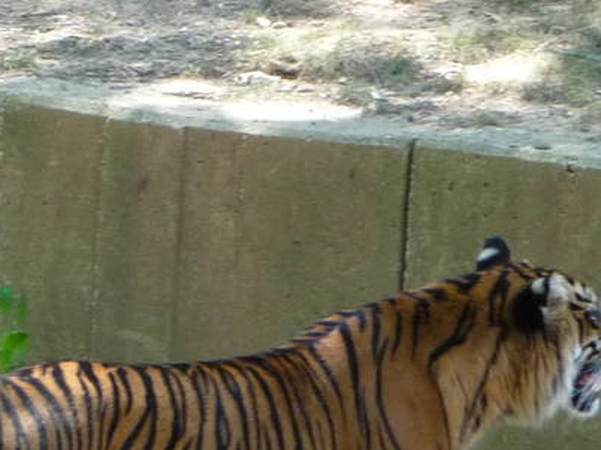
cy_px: 277
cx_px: -293
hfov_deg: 3.9
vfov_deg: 2.9
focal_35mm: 510
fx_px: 8849
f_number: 4.7
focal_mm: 21.8
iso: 200
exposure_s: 1/50
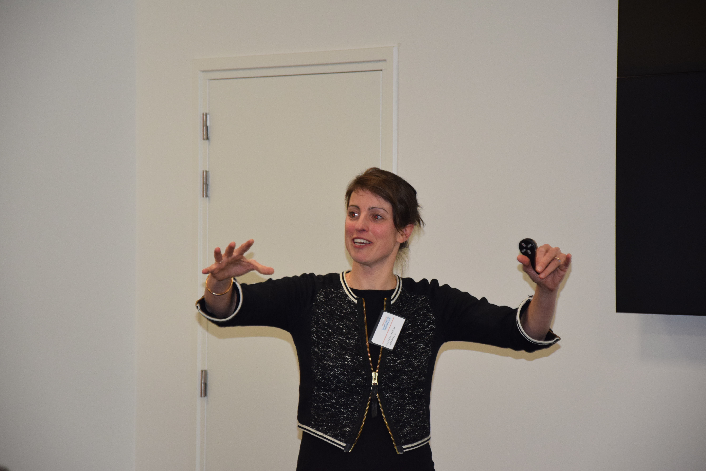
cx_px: 352
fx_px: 3108
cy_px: 235
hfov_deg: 13.0
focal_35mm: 159
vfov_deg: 8.7
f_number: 5.6
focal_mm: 105
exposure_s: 1/60
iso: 800
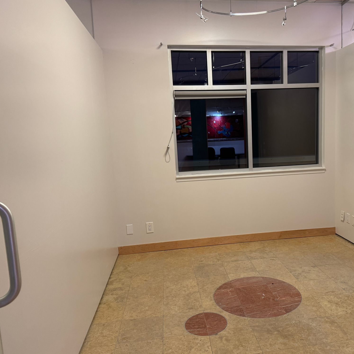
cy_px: 178
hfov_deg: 54.9
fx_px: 336
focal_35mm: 29
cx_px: 224
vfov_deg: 55.6
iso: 320
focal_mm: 6.76
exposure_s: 1/60
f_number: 1.78
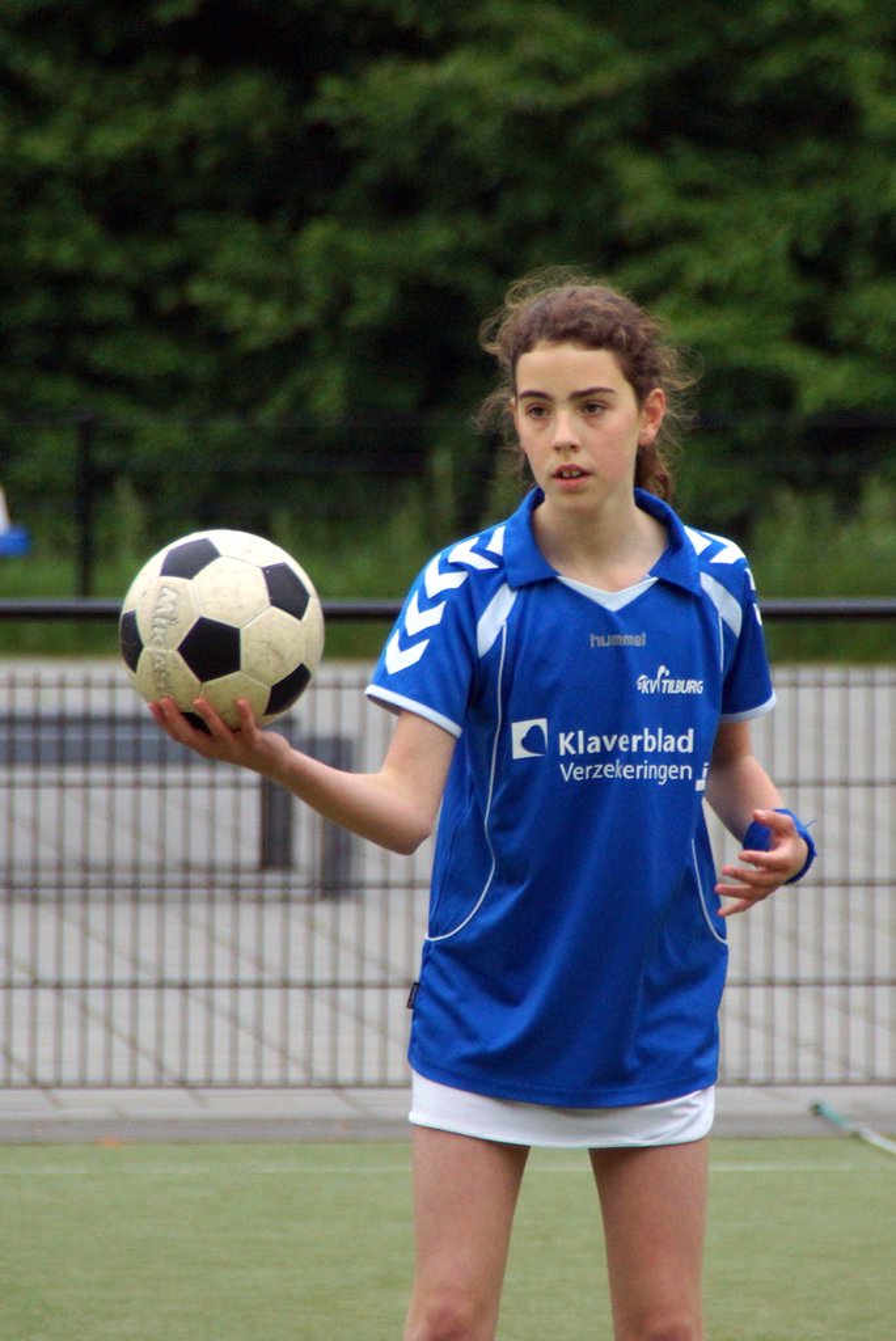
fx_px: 11743
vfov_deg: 6.5
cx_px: 448
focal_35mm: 315
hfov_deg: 4.4
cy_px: 670
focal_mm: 210
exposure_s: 1/1000
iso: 800
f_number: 6.3
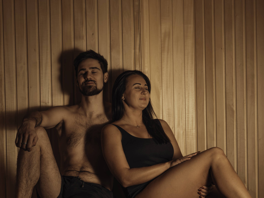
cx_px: 139
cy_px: 125
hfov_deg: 23.0
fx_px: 648
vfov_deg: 17.3
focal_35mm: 85
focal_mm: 60
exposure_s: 1/160
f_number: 5
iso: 160
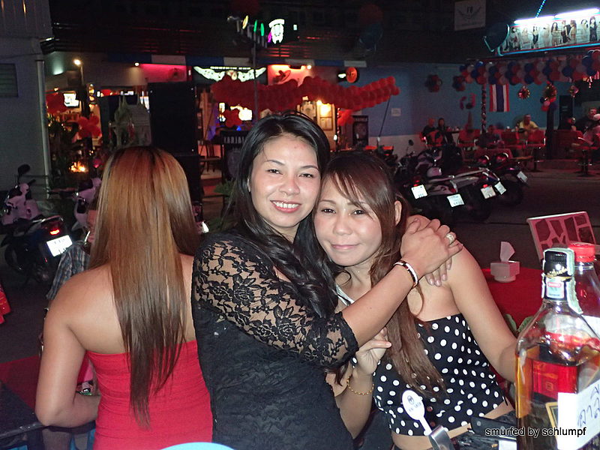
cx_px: 300
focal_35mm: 40
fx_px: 693
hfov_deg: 46.8
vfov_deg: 36.0
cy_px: 225
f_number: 2.8
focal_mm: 7.34
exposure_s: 1/40
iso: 800
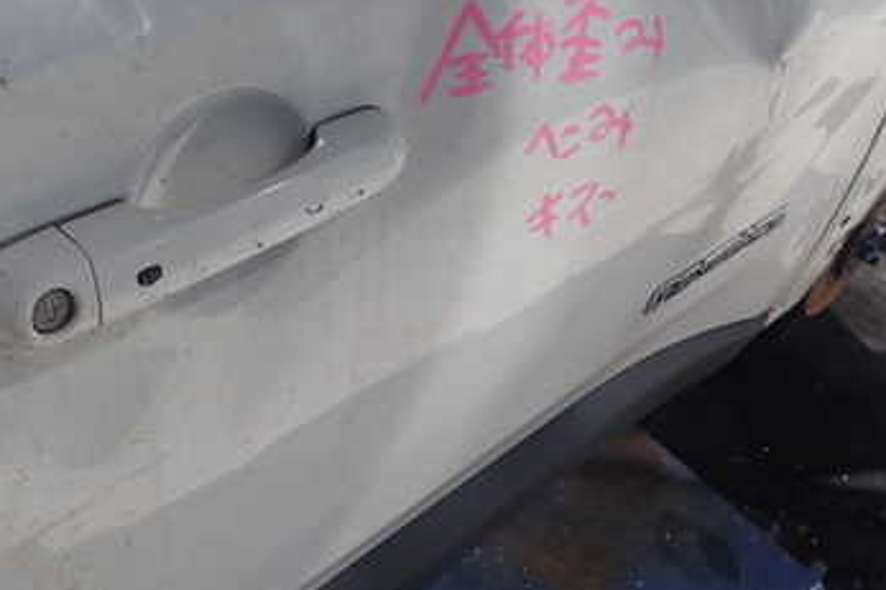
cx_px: 350
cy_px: 161
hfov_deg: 43.4
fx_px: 1107
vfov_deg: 29.5
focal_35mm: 45
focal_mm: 4.5
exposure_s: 1/640
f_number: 2.8
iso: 100
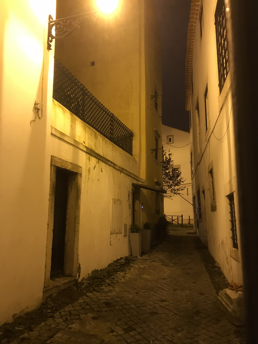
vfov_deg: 63.4
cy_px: 172
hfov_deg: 49.7
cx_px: 129
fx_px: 278
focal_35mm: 28
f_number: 1.8
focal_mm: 3.99
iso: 100
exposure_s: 1/9
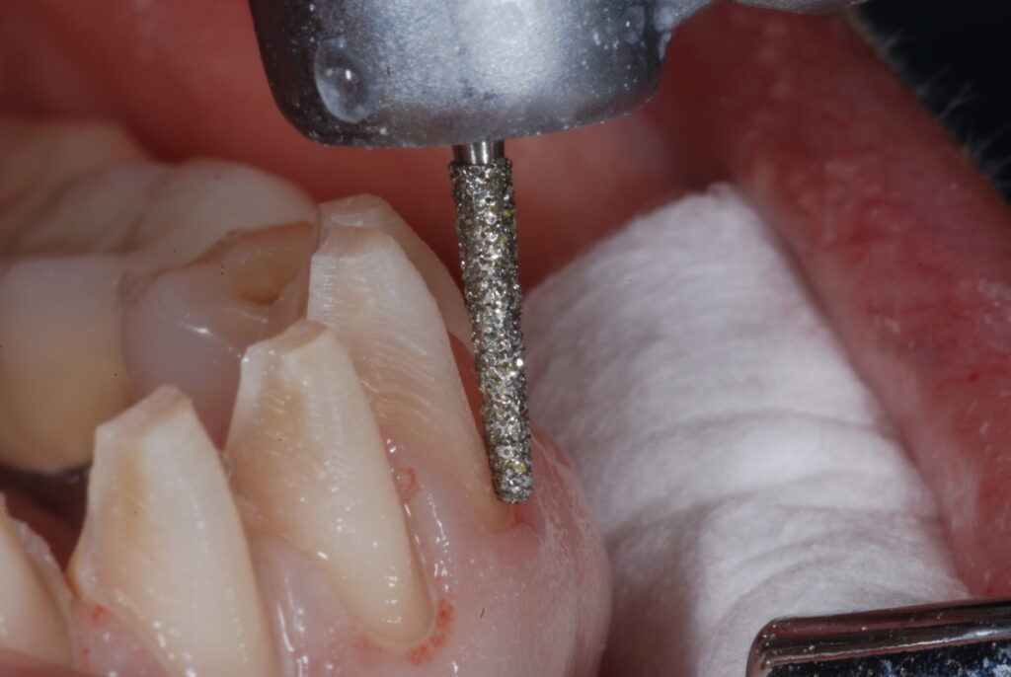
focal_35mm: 158
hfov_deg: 13.0
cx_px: 506
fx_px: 4429
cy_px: 338
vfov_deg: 8.7
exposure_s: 1/200
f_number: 22
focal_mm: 105
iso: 100
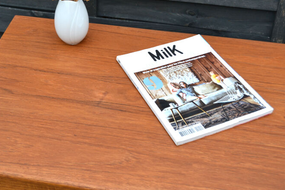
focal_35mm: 57
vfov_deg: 23.8
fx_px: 451
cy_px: 83
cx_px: 105
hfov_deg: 34.9
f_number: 5.6
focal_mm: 28
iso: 320
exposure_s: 1/125
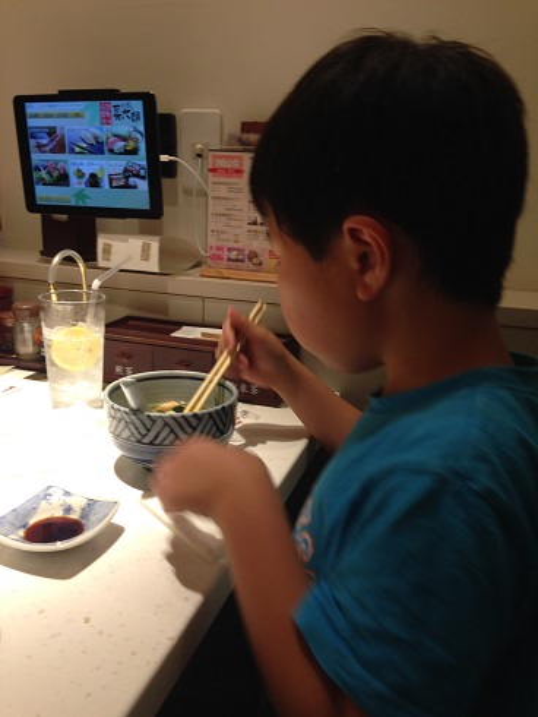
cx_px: 269
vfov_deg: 55.3
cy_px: 358
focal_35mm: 33
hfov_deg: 43.0
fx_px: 683
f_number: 2.4
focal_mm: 4.12
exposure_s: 1/20
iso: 64
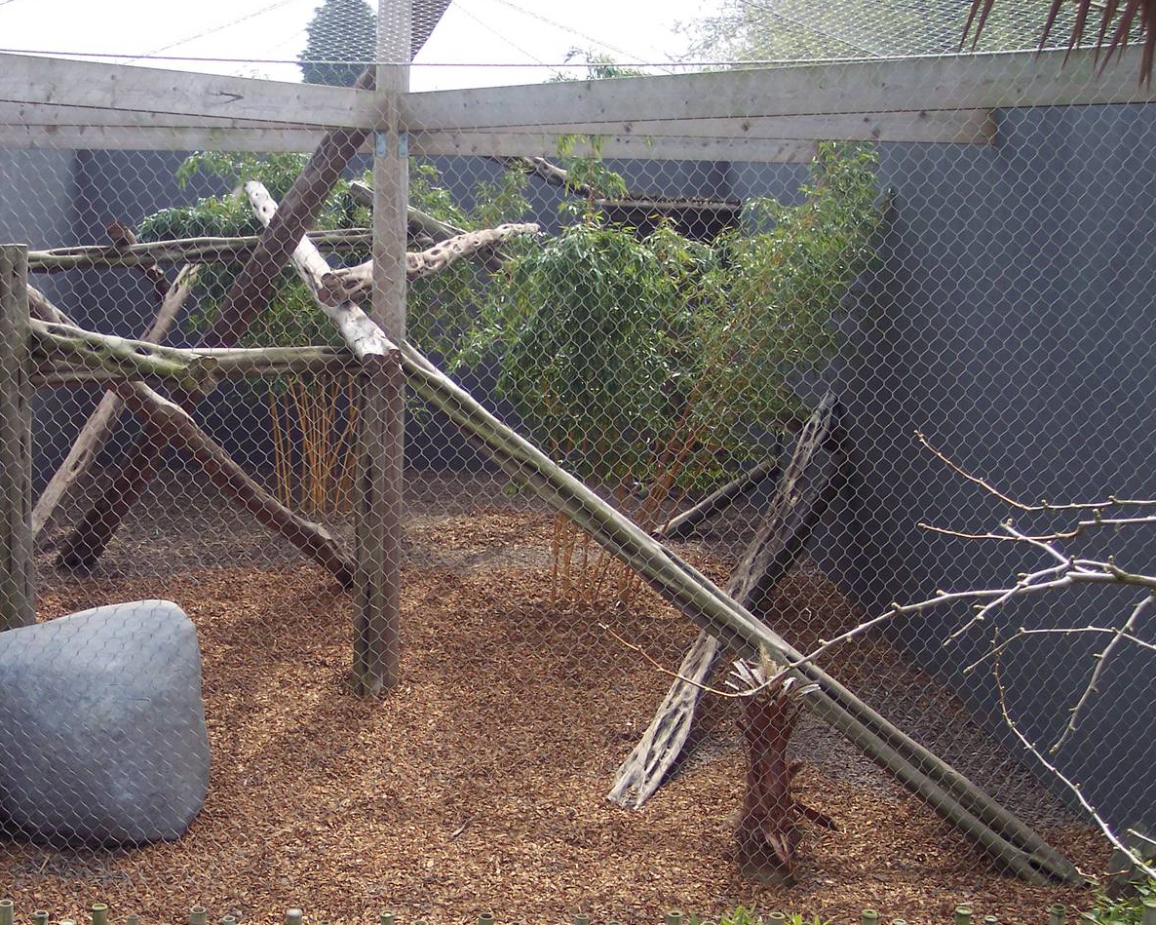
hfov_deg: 37.1
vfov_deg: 30.2
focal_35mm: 50
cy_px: 532
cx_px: 415
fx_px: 1711
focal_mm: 8
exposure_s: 1/700
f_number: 2.8
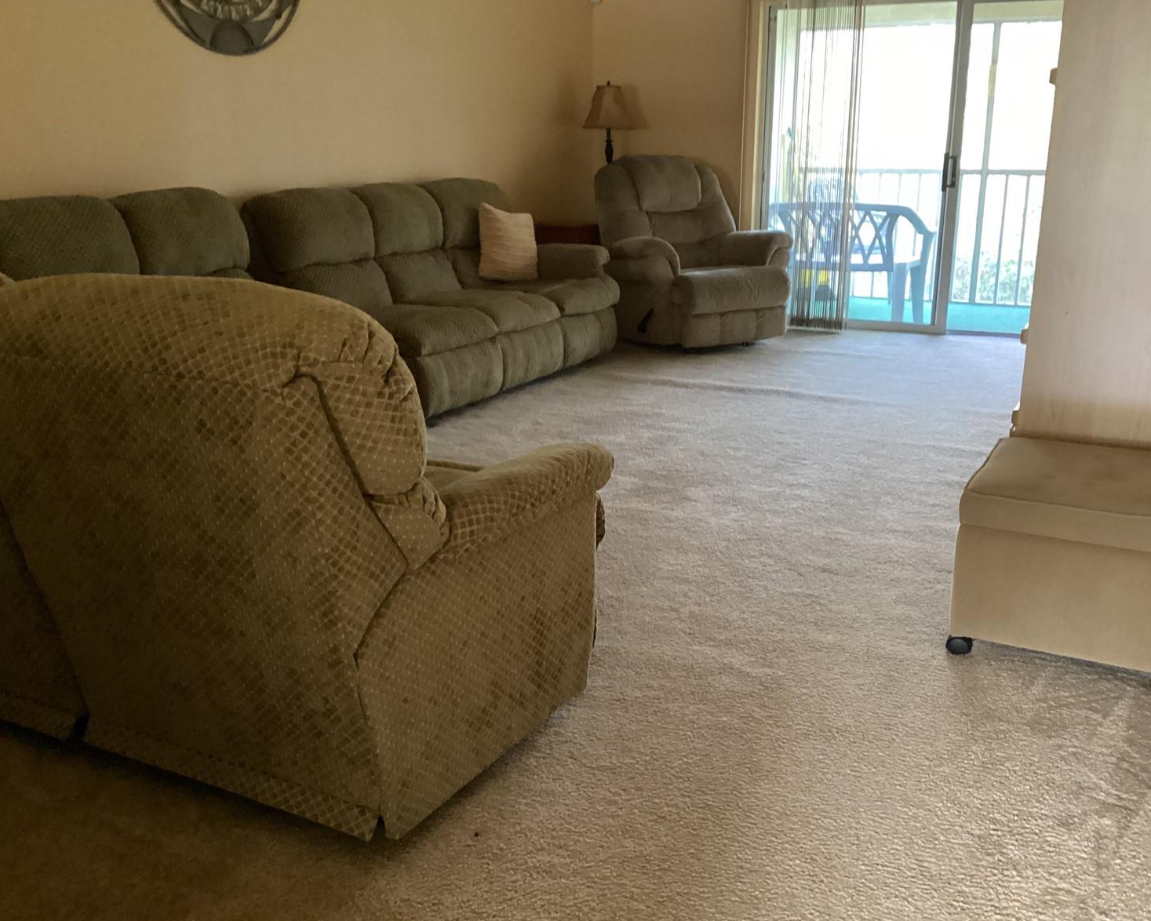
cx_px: 610
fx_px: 1124
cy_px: 462
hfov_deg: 54.2
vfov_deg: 44.6
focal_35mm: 33
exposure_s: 1/24
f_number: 2.4
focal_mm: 3.3
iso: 640
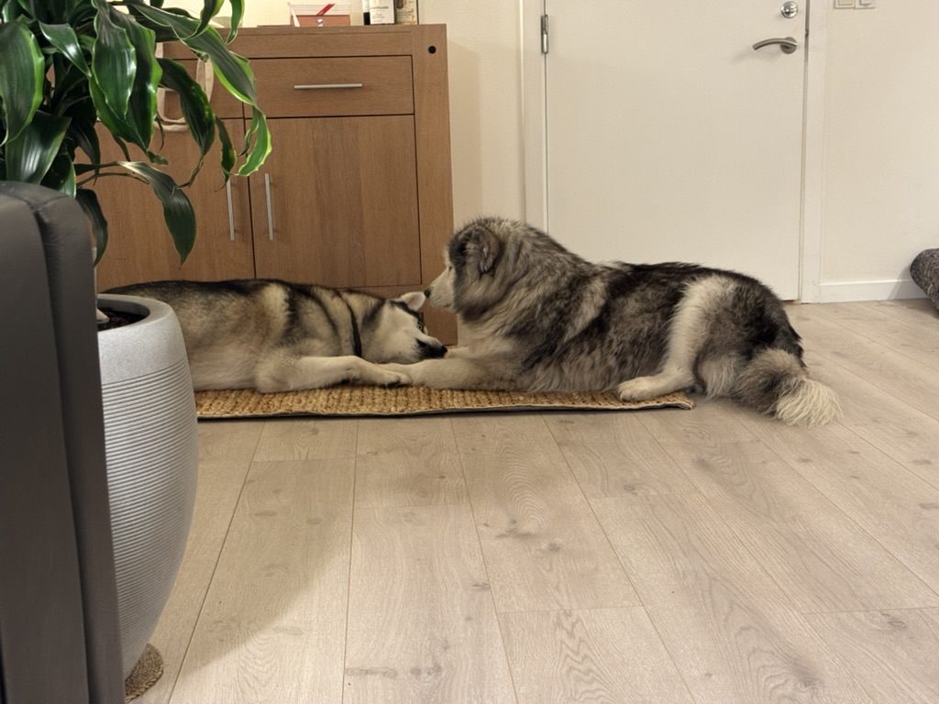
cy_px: 352
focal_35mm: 48
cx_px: 470
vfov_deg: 30.3
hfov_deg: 39.7
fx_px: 1302
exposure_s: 1/33
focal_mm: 6.76
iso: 320
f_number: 1.78
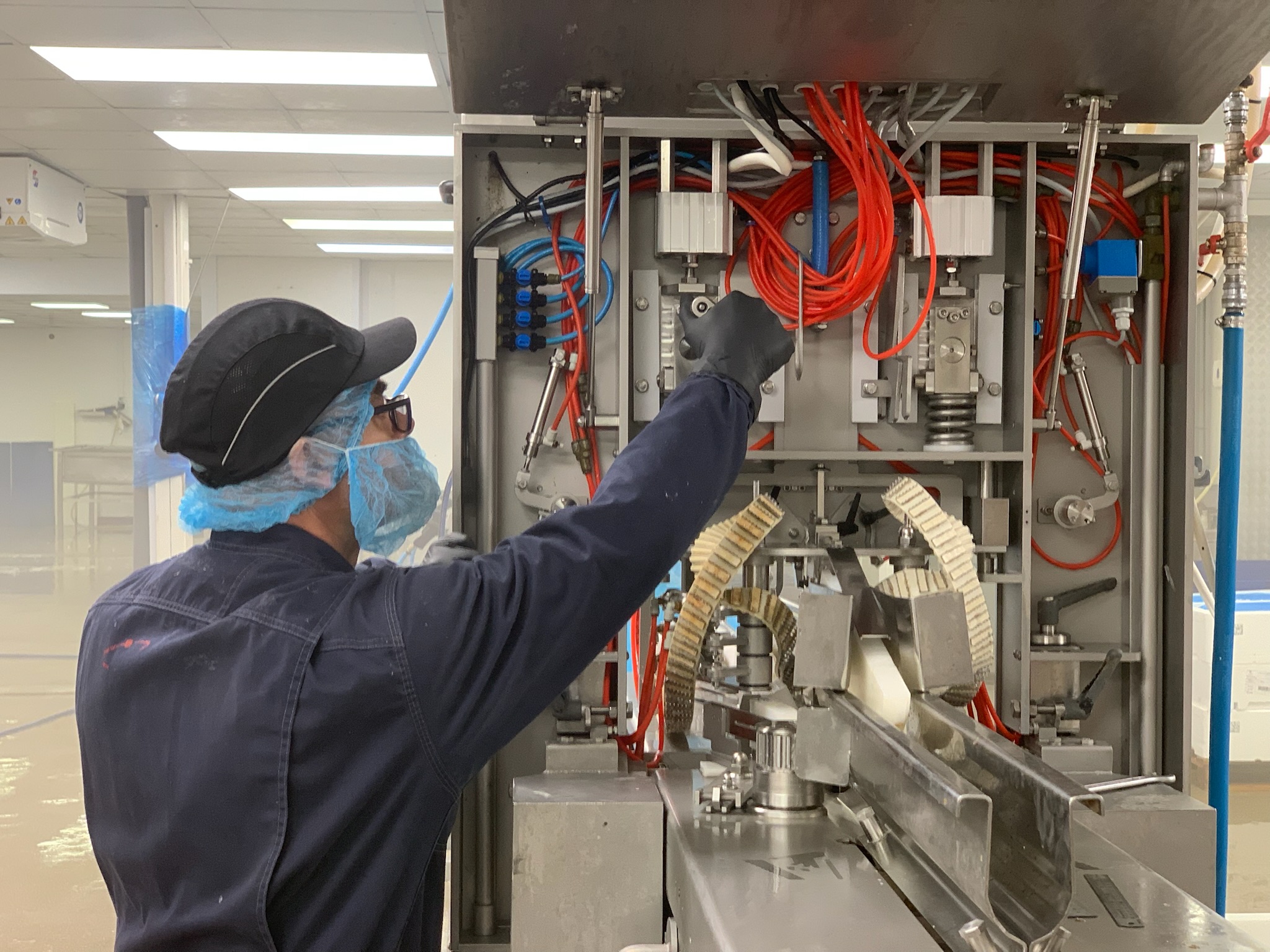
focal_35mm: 52
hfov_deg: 36.8
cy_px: 476
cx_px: 635
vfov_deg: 28.0
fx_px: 1908
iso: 125
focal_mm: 6
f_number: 2.4
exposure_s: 1/50
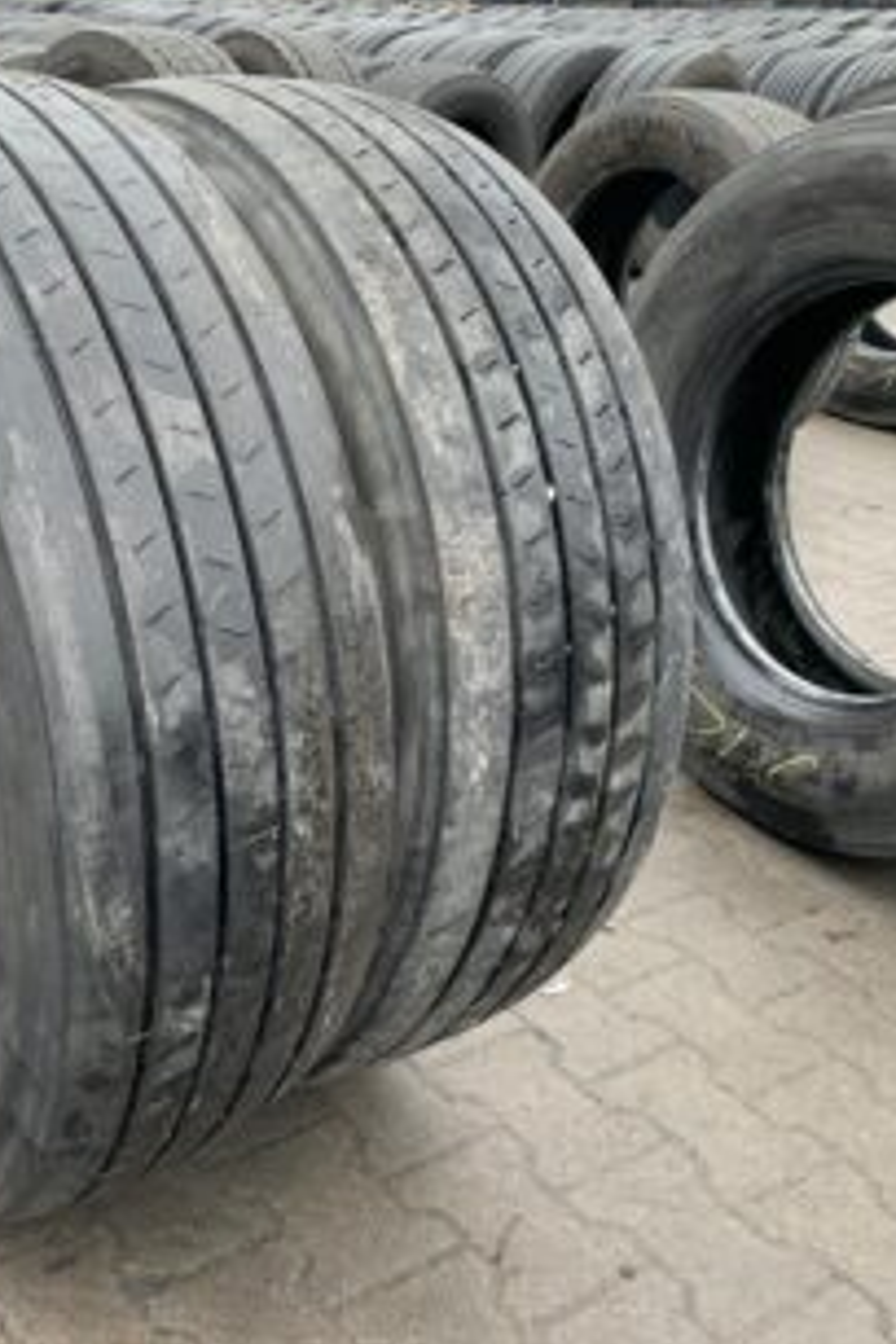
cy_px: 652
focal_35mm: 38
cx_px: 176
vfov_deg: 50.7
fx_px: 1419
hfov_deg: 34.0
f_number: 1.8
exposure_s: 1/108
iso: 100
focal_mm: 4.25
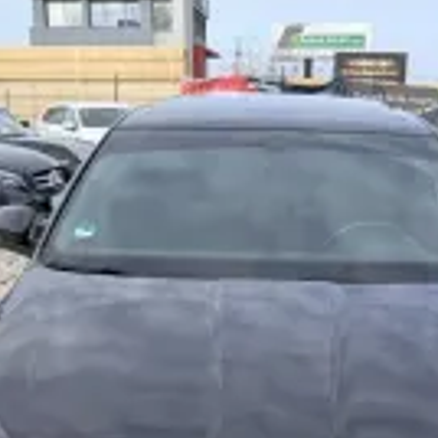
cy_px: 399
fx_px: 816
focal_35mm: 57
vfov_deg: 28.8
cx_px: 271
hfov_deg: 29.9
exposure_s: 1/920
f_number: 1.78
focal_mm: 6.76
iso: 80
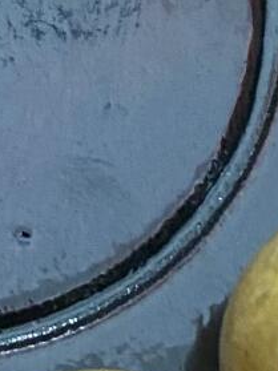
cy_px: 24
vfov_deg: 11.7
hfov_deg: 8.7
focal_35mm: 168
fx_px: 1800
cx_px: -68
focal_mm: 4.25
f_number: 1.8
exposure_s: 1/25
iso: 500
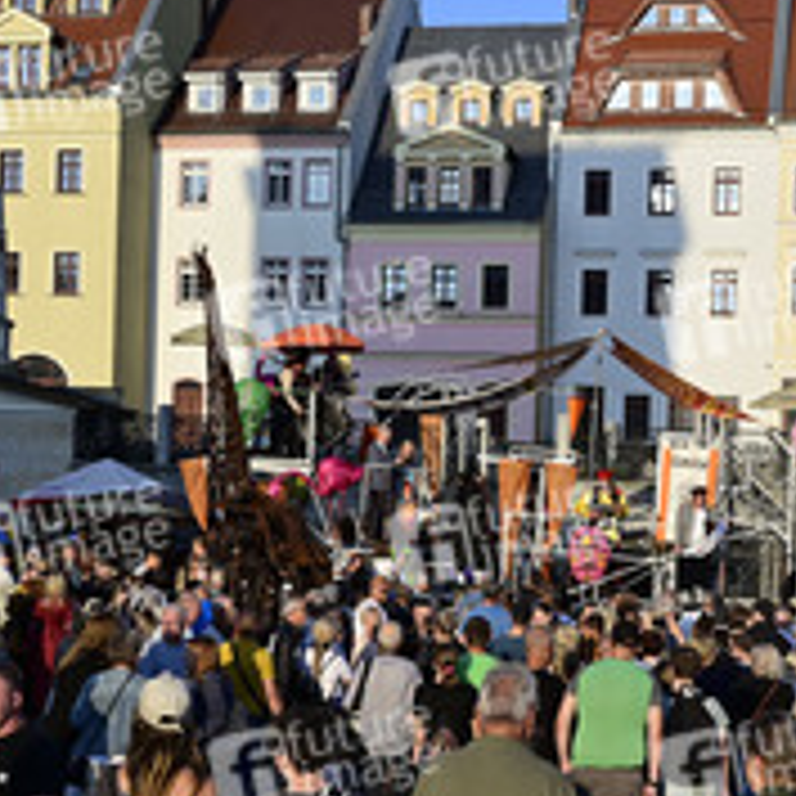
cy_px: 423
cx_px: 385
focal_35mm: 65
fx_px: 1691
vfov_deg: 26.5
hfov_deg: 26.5
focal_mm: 30
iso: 400
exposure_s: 1/500
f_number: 10
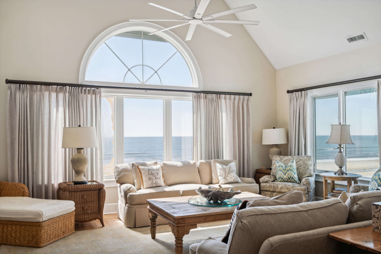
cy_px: 127
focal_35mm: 32
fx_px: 339
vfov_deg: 41.1
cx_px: 190
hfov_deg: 58.7
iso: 400
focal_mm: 32
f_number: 8
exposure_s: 1/320
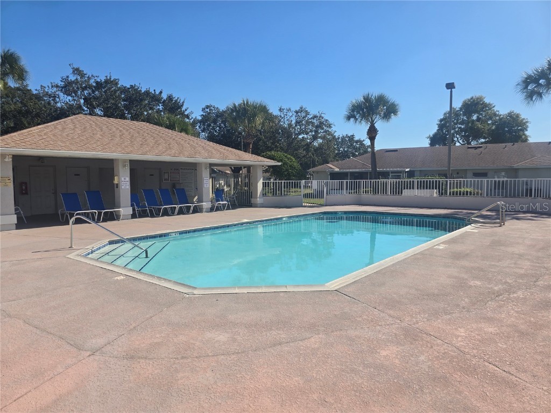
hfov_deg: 73.9
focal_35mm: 23
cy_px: 206
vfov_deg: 58.9
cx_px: 276
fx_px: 366
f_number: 1.7
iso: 12
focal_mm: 6.3
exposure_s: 1/1024
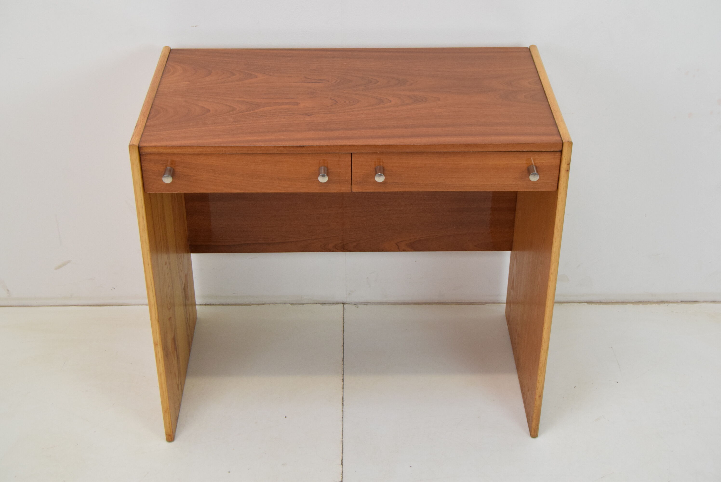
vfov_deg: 23.8
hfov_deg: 35.0
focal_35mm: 57
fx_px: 1142
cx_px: 360
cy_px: 241
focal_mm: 38
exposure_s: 1/250
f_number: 8
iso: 1600
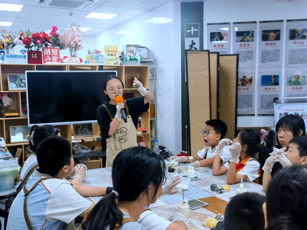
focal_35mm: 40
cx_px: 154
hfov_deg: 46.8
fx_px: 355
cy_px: 115
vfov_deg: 36.0
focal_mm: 6.67
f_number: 1.9
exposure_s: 1/99
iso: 100
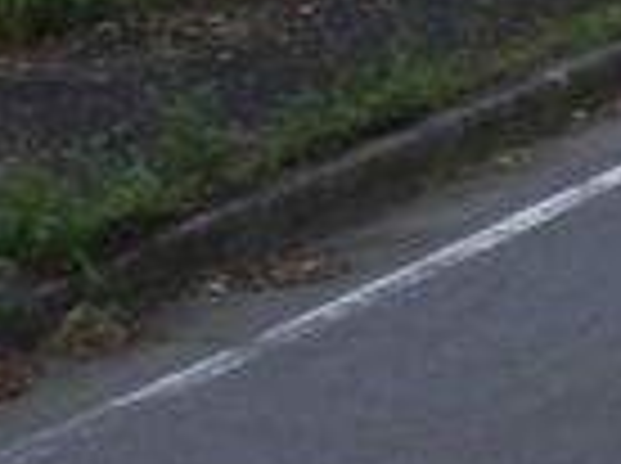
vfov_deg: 3.8
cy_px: -288
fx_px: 6877
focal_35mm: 384
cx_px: 1364
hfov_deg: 5.1
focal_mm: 11.9
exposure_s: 1/125
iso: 100
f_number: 4.4
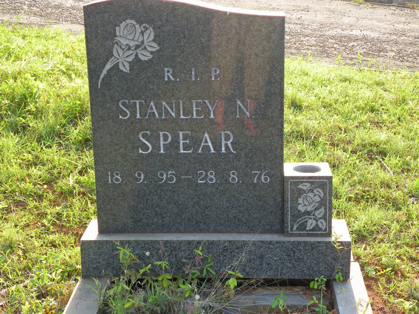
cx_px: 210
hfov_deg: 27.4
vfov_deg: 20.7
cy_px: 157
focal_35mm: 71
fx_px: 859
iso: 64
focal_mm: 12.6
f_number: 3.5
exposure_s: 1/80
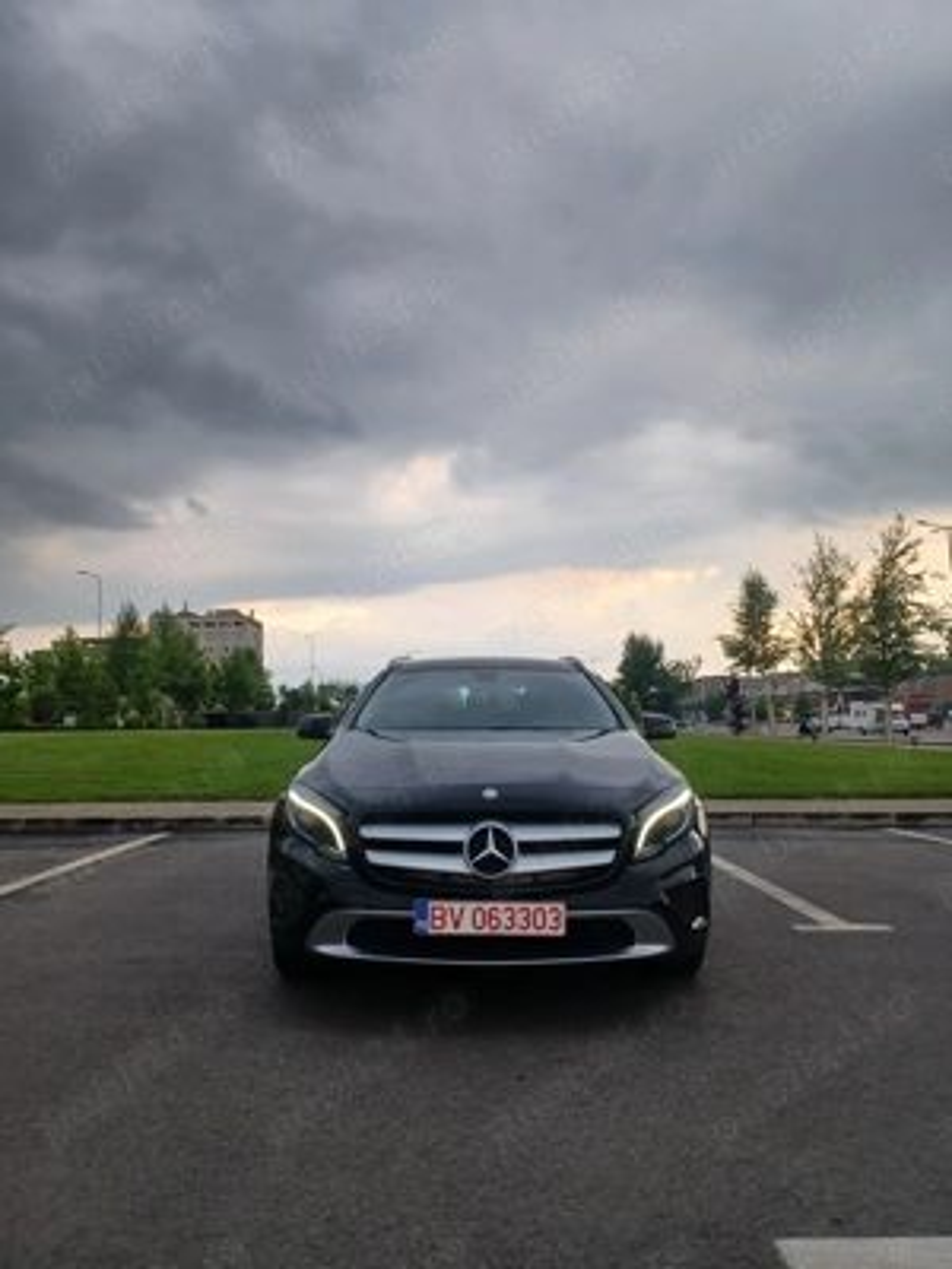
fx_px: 917
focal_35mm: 25
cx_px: 476
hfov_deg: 54.9
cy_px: 634
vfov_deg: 69.4
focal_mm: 4.6
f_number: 1.8
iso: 80
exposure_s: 1/49
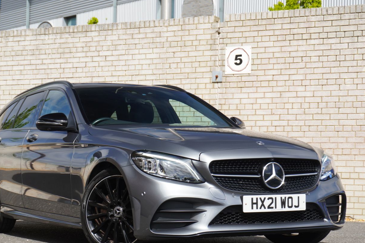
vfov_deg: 16.4
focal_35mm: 83
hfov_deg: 24.5
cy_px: 148
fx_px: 841
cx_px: 156
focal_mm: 42
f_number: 6.3
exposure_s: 1/200
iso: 100
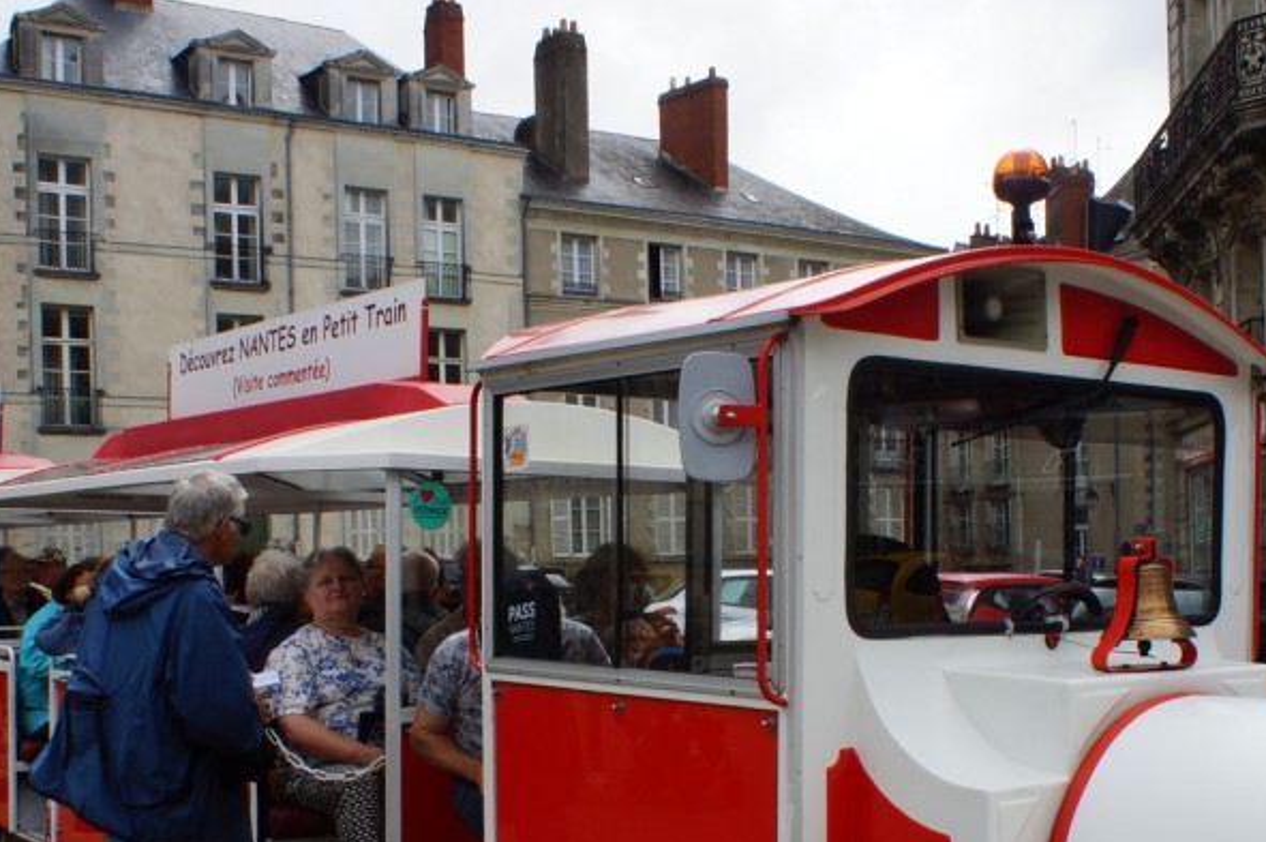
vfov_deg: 25.7
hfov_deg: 38.2
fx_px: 1827
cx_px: 668
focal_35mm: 52
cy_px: 623
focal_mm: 20
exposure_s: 1/100
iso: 100
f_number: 13
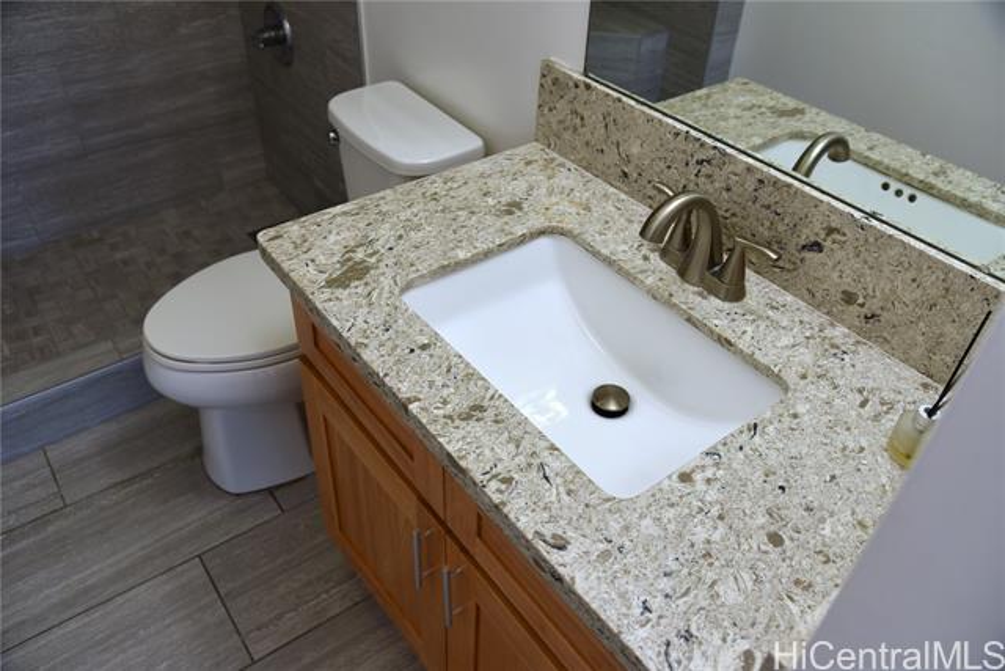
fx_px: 782
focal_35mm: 28
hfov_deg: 65.5
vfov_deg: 46.4
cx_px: 502
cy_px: 336
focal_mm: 28
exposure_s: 1/80
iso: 400
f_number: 4.5
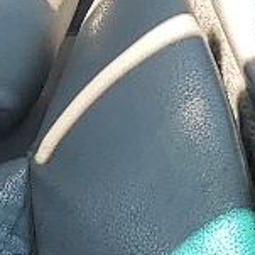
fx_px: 2025
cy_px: -130
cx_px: 198
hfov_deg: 7.2
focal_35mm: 243
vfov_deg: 7.1
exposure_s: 1/625
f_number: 1.5
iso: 50
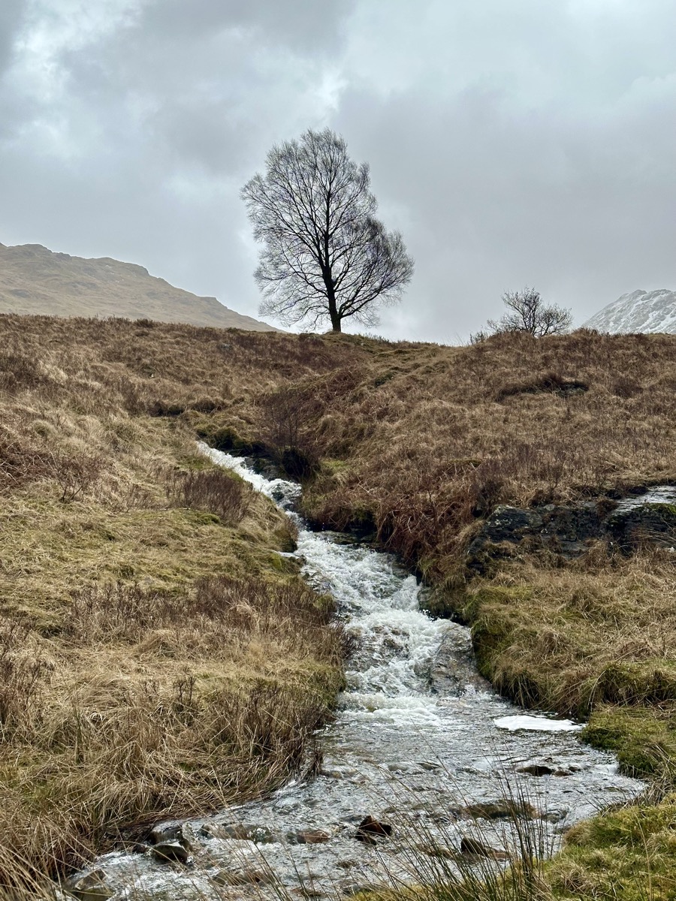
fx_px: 1250
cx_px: 338
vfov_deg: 39.7
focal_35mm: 48
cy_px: 450
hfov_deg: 30.3
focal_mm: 6.86
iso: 64
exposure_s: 1/2203
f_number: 1.78
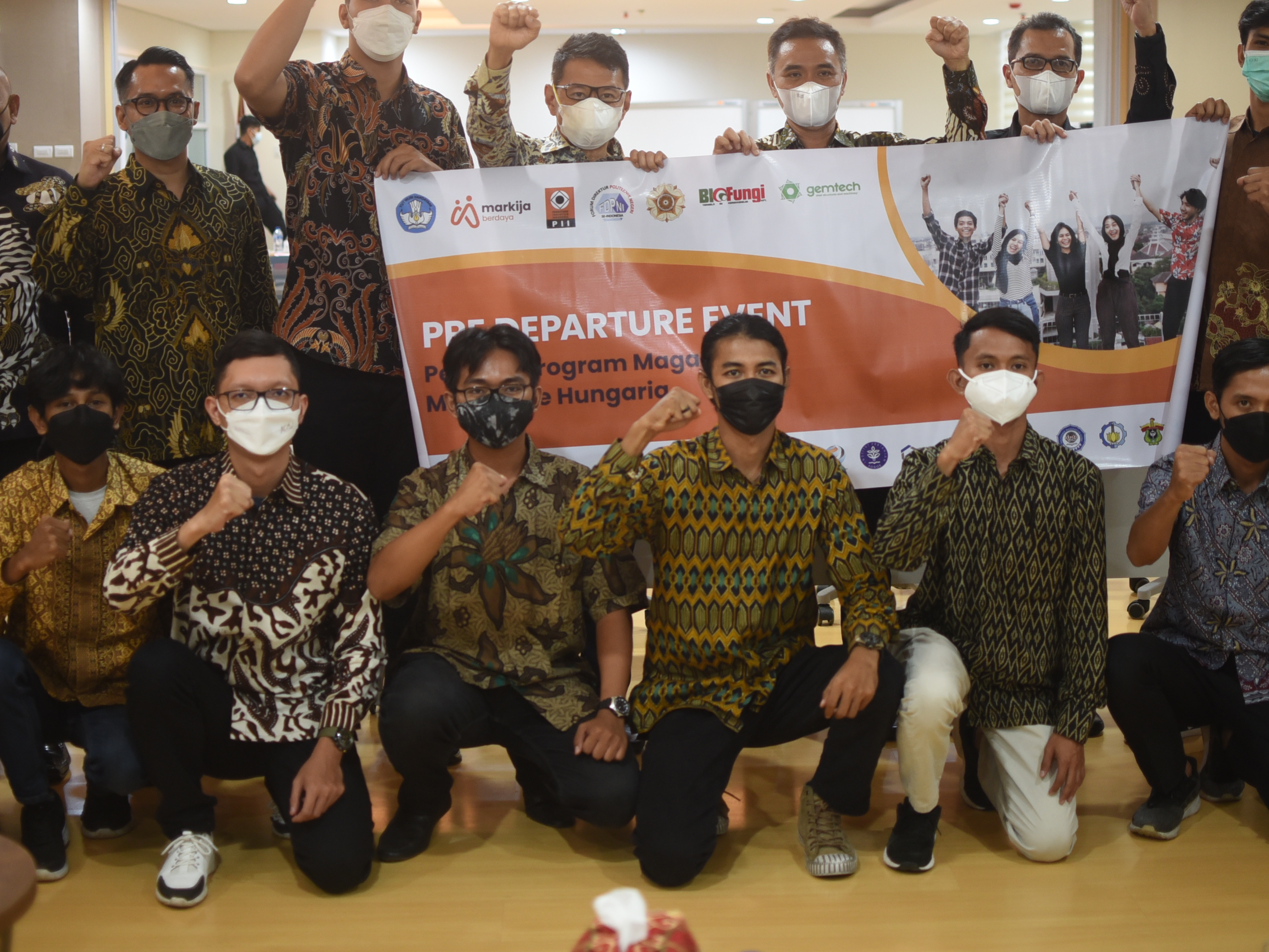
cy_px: 384
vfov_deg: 26.5
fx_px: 2016
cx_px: 662
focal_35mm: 55
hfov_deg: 34.9
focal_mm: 35
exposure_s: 1/125
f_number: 1.8
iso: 800
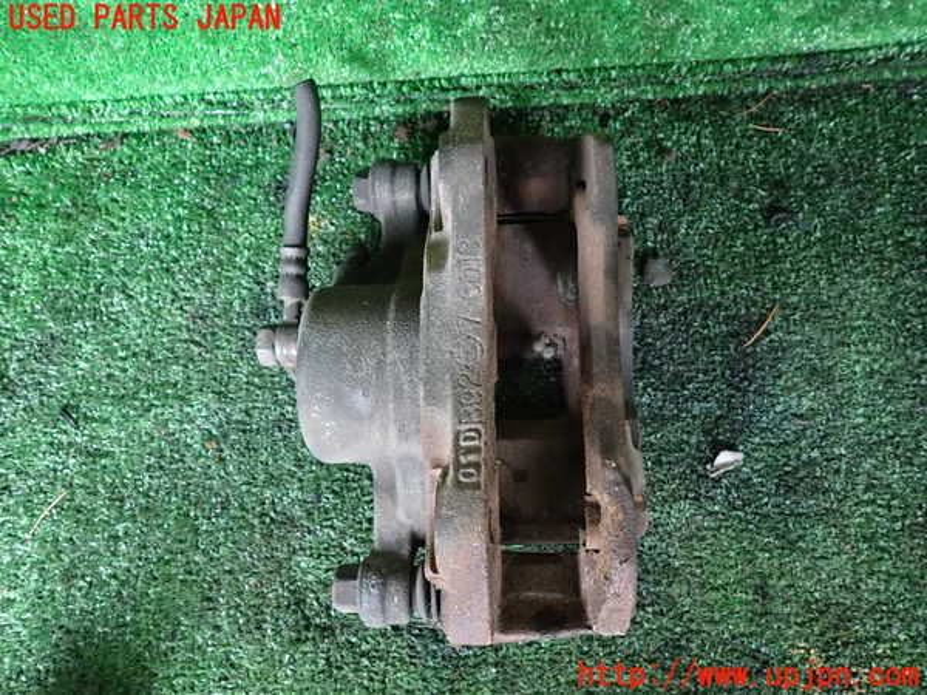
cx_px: 464
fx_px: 669
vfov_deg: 54.9
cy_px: 348
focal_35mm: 25
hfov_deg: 69.4
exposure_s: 1/30
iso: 800
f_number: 2
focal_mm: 4.5
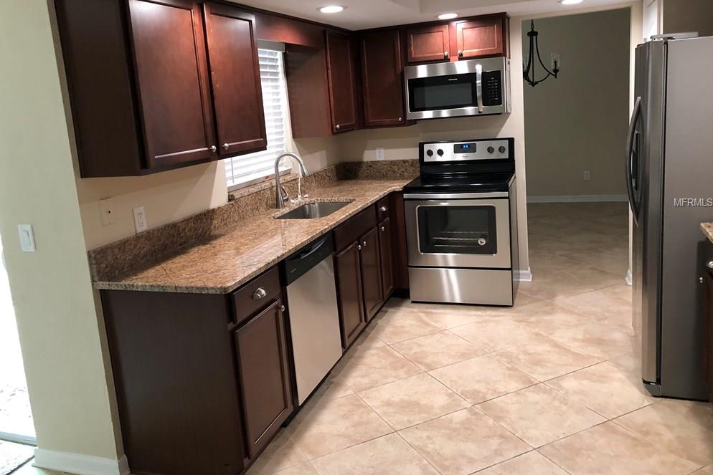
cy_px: 203
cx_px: 350
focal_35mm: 30
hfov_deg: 61.9
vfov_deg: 43.5
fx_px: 594
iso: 80
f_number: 1.8
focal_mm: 3.99
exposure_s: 1/15
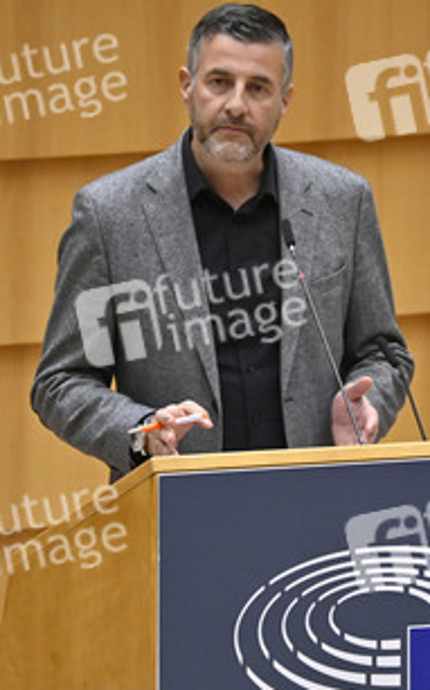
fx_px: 12499
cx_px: 258
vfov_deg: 3.2
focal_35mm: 666
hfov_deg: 2.0
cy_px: 426
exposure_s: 1/640
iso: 5000
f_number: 6
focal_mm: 500
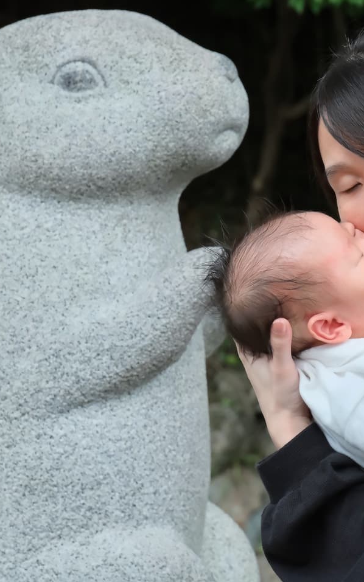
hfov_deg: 8.1
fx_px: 2556
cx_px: 361
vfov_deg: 13.0
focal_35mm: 161
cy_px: 291
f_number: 5.6
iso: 1600
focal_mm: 70
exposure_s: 1/250
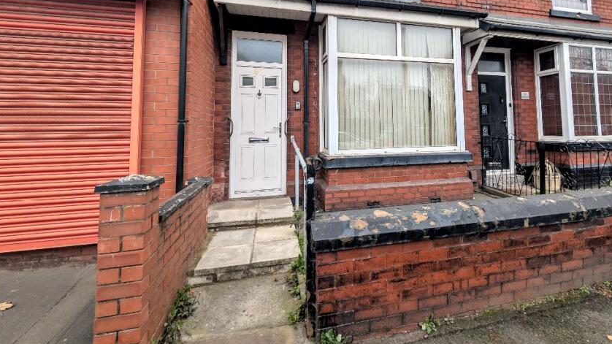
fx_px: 260
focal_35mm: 16
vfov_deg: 64.8
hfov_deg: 98.8
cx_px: 346
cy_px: 107
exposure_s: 1/124
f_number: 1.7
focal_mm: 2.02
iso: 56
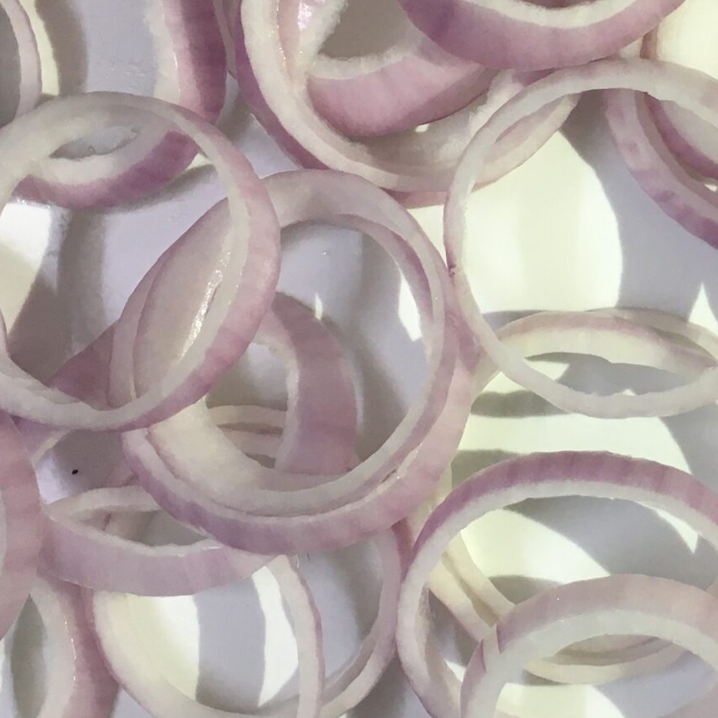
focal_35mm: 76
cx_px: 736
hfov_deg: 21.8
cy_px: 270
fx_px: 1783
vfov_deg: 22.7
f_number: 2.2
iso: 64
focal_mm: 4.15
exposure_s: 1/33
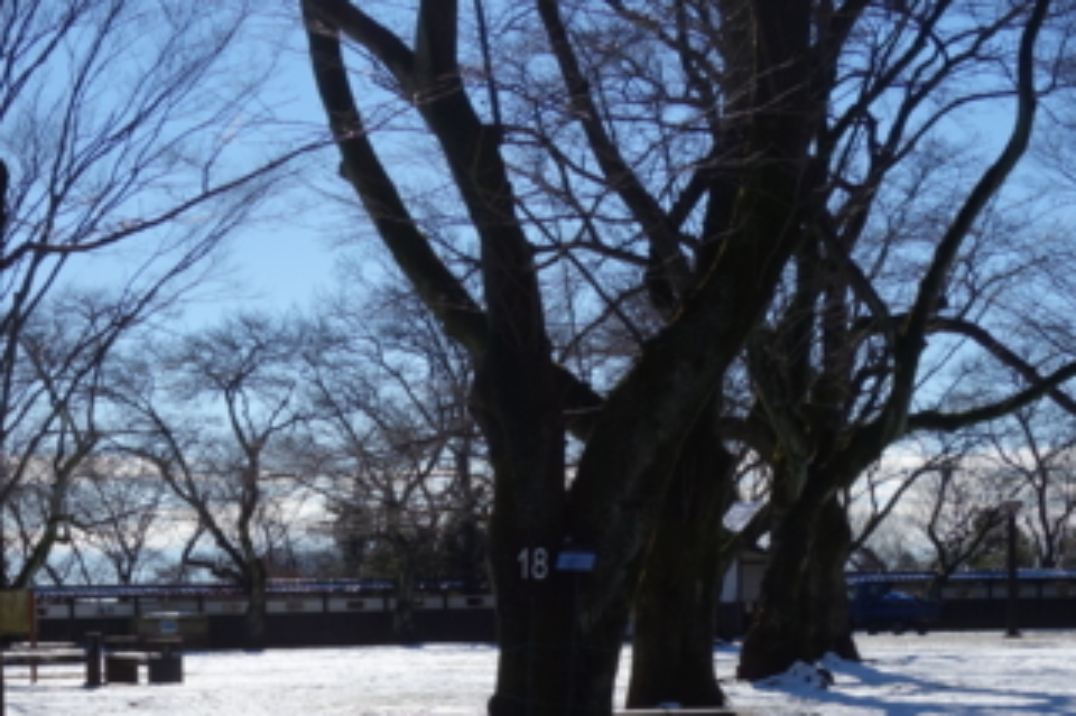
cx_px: 477
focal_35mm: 70
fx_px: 2091
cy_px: 724
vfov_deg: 18.9
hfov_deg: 28.8
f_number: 6.3
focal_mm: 10.4
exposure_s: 1/800
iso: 125
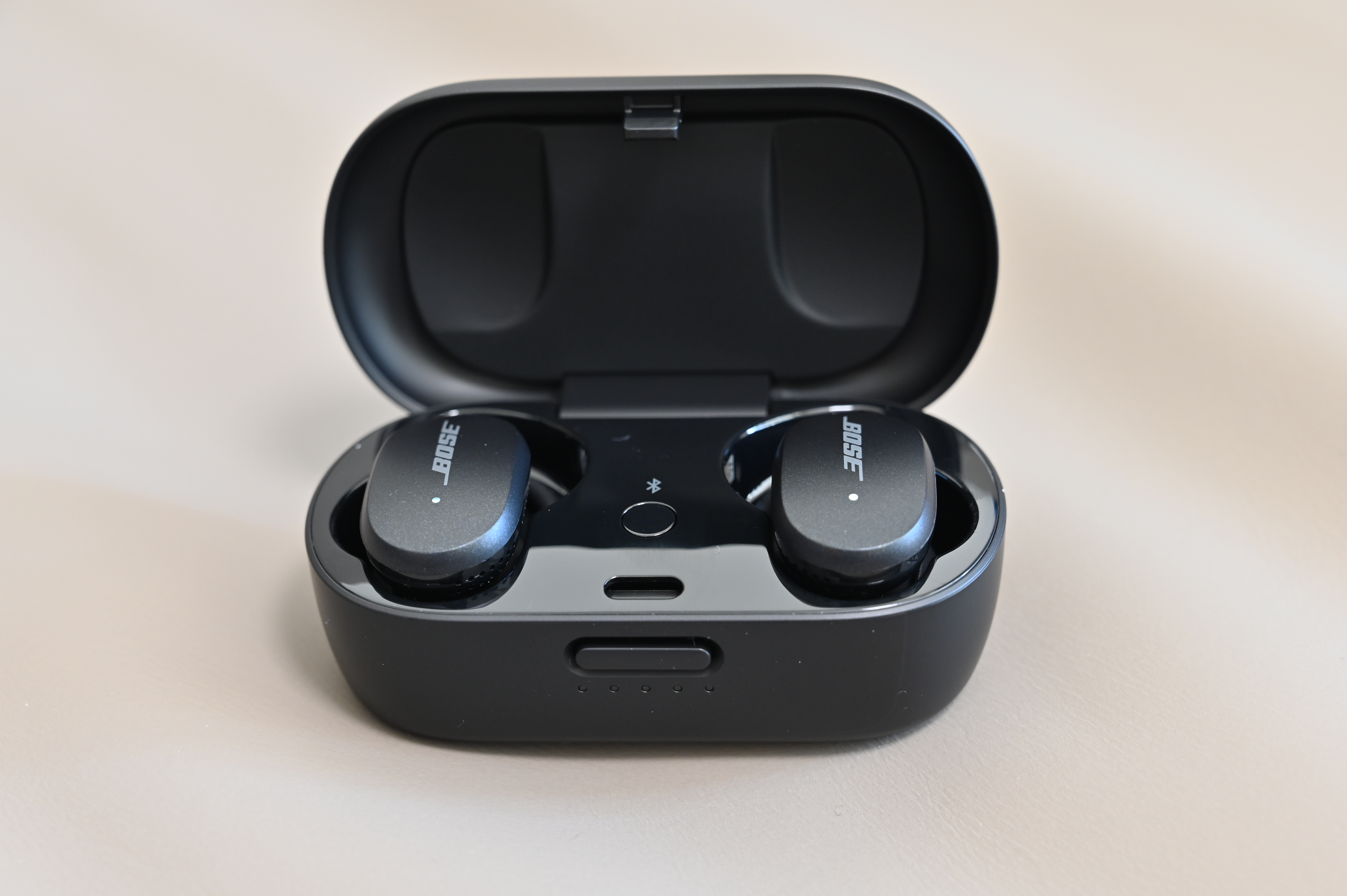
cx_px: 674
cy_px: 448
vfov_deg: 19.4
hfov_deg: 28.9
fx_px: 2617
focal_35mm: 70
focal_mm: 70
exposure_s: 1/10
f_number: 7.1
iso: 800
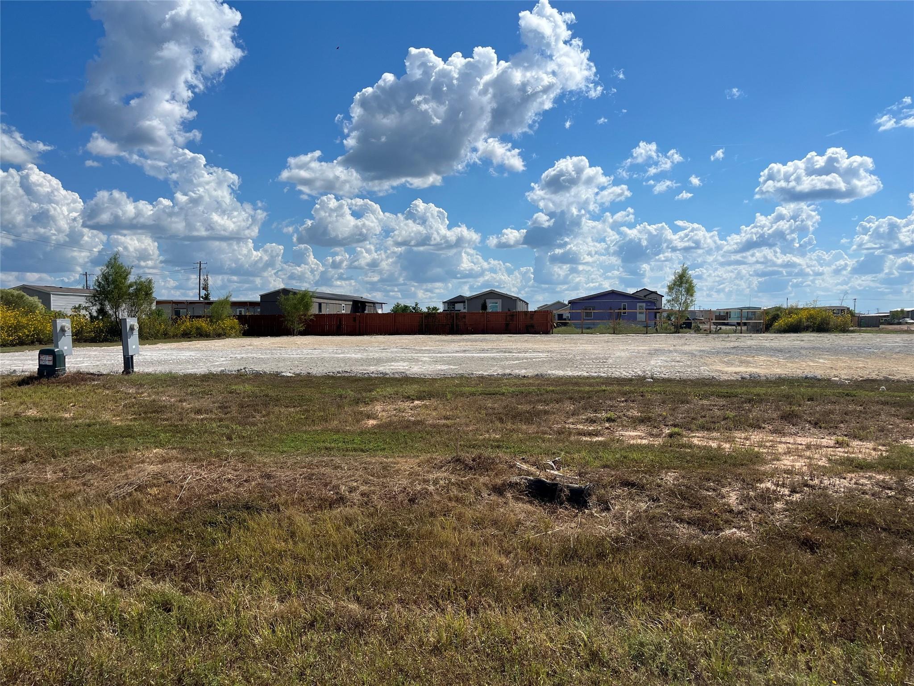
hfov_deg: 67.3
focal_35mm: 26
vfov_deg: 53.1
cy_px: 343
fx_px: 687
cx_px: 457
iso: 50
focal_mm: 5.1
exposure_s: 1/8403
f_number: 1.6
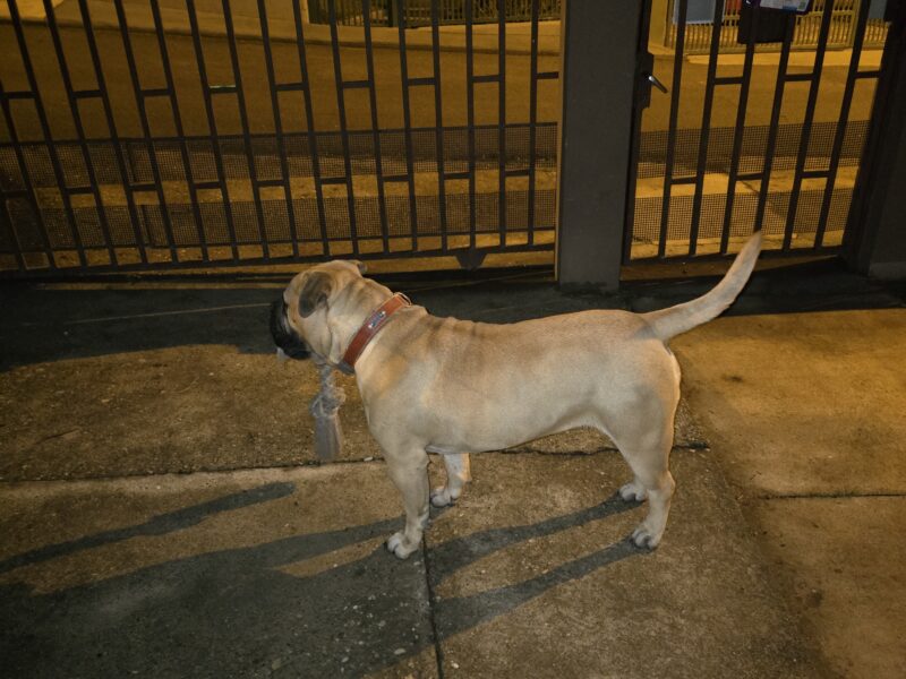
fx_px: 602
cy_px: 340
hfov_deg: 73.9
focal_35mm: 23
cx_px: 453
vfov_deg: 58.9
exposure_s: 1/8
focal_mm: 6.3
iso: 1600
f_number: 1.7
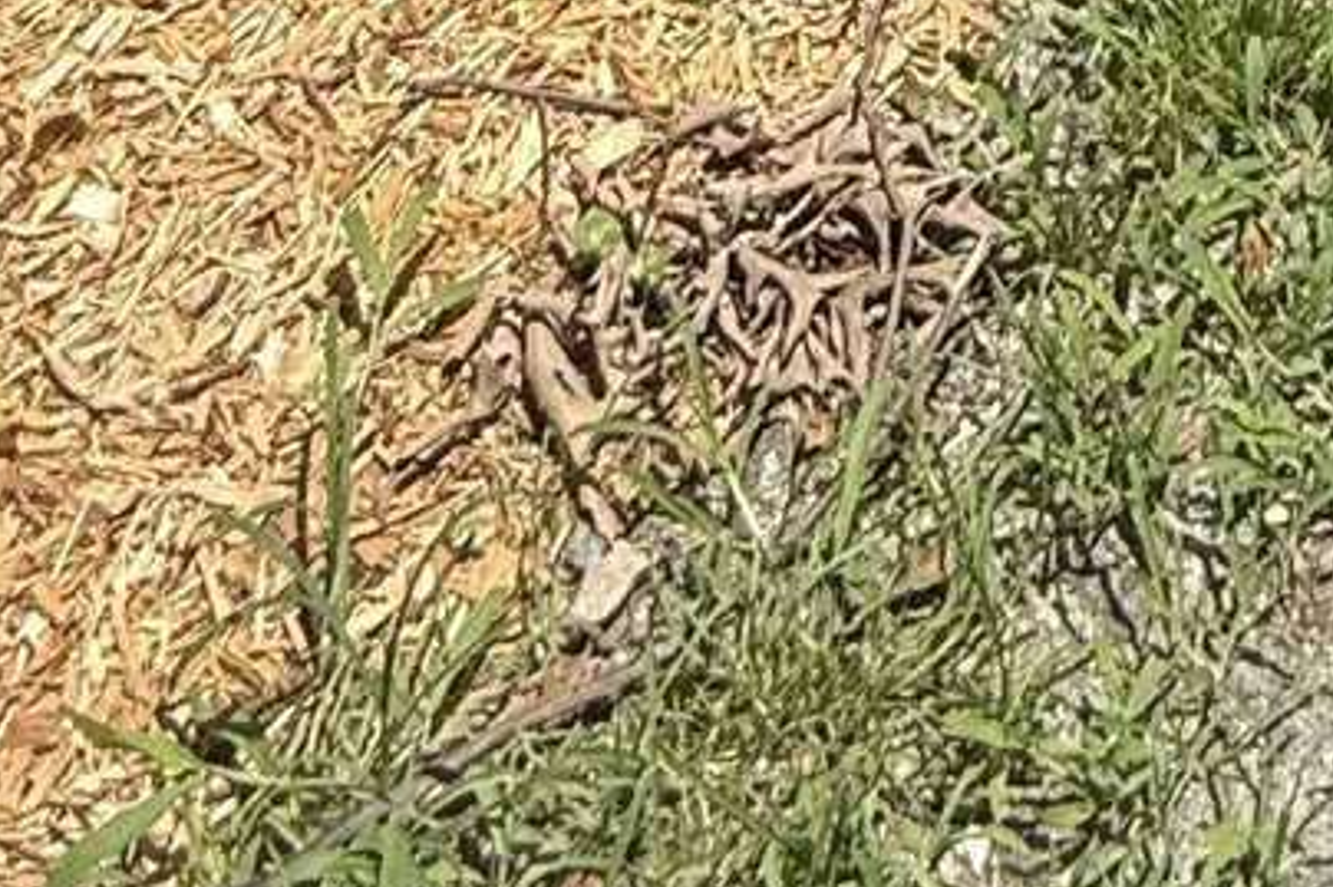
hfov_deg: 22.9
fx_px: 3072
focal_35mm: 83
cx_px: 1498
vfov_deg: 10.5
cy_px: -1889
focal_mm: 2.22
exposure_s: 1/1497
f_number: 2.2
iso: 50
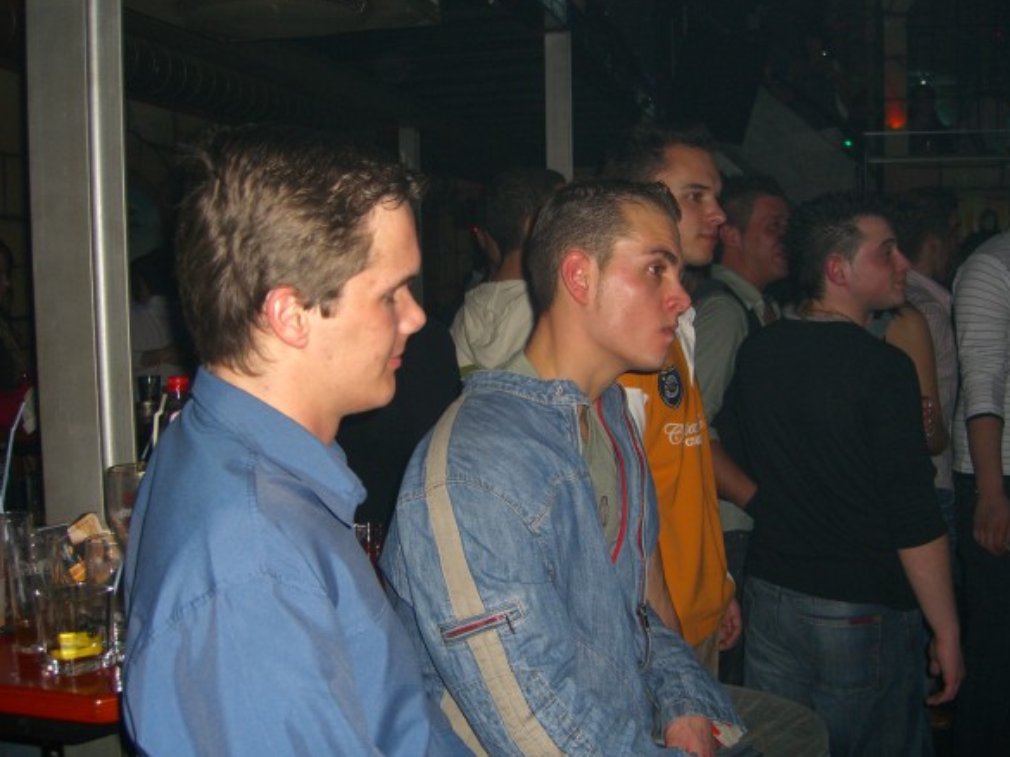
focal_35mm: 39
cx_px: 513
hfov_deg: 47.9
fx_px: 1137
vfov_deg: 36.8
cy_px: 378
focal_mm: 7.9
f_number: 2.8
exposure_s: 1/60
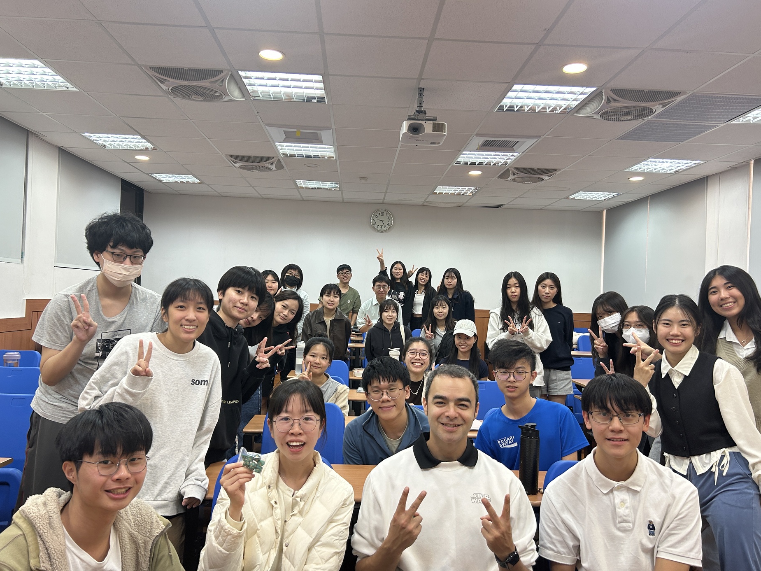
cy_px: 290
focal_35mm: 27
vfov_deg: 51.4
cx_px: 372
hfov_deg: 65.3
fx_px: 594
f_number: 1.5
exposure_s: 1/120
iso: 100
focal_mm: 5.7
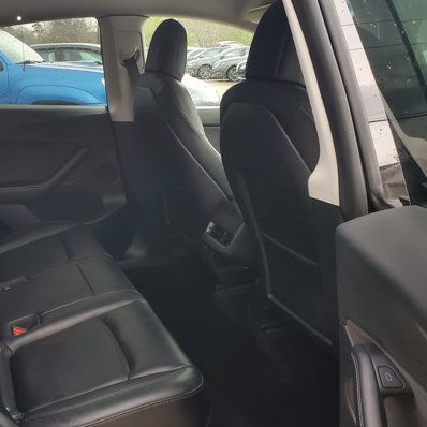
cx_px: 94
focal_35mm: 37
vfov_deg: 44.9
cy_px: 216
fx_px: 516
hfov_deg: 43.1
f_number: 2.4
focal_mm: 4.3
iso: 200
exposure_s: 1/100
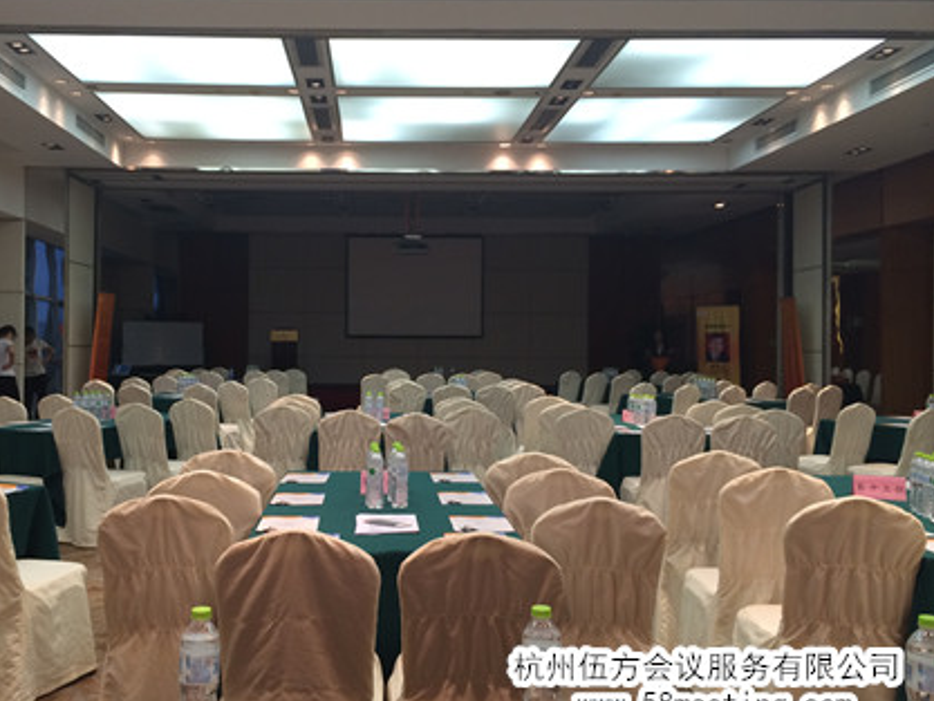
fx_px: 972
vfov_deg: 39.7
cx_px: 379
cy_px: 337
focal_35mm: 36
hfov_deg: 51.0
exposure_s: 1/30
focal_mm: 4.12
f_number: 2.2
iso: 100
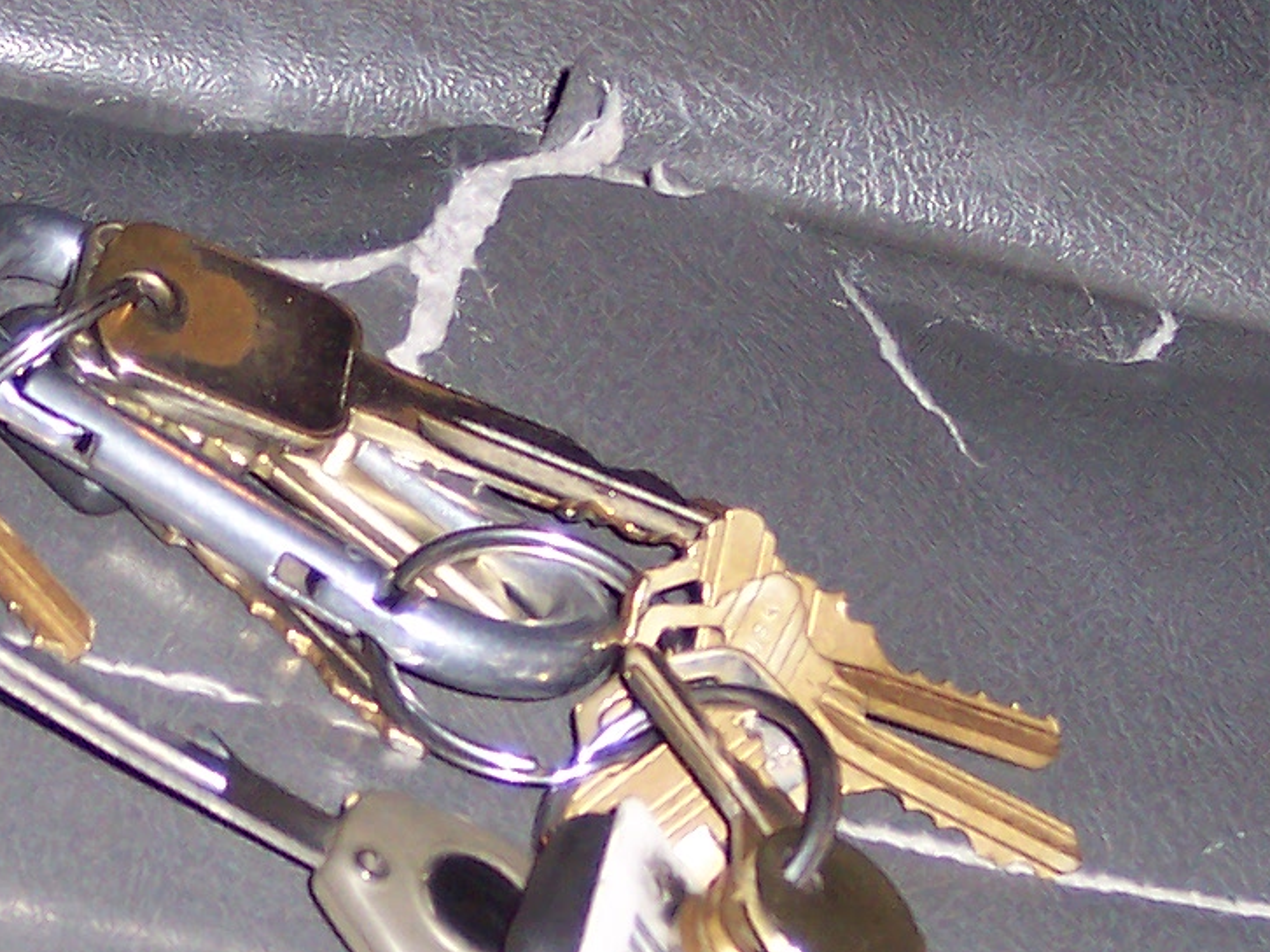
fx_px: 4951
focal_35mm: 135
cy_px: 709
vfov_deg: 11.0
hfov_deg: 14.5
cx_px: 168
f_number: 2.8
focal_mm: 8
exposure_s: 1/30
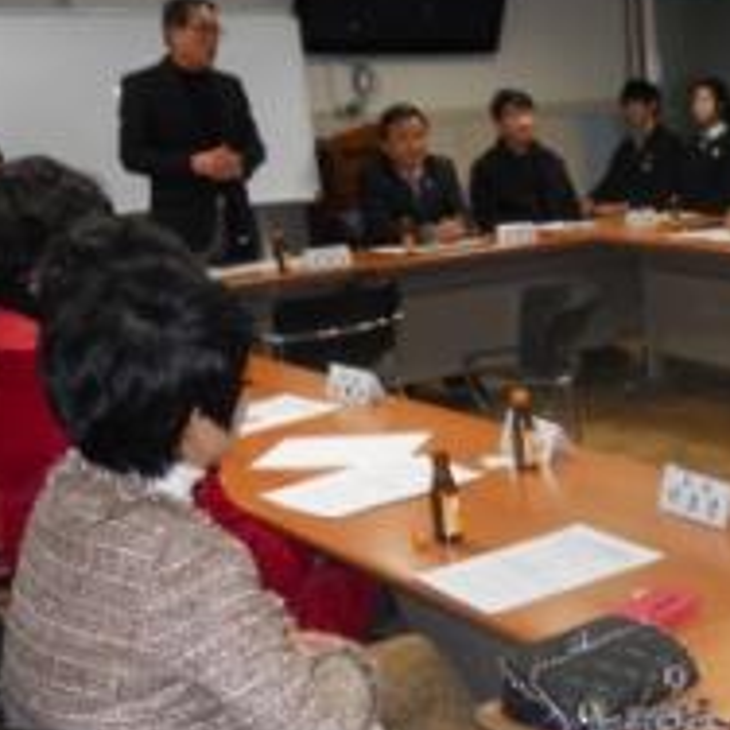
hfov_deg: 27.5
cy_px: 470
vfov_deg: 28.9
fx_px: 1408
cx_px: 718
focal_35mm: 59
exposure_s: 1/25
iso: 160
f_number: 2.7
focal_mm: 5
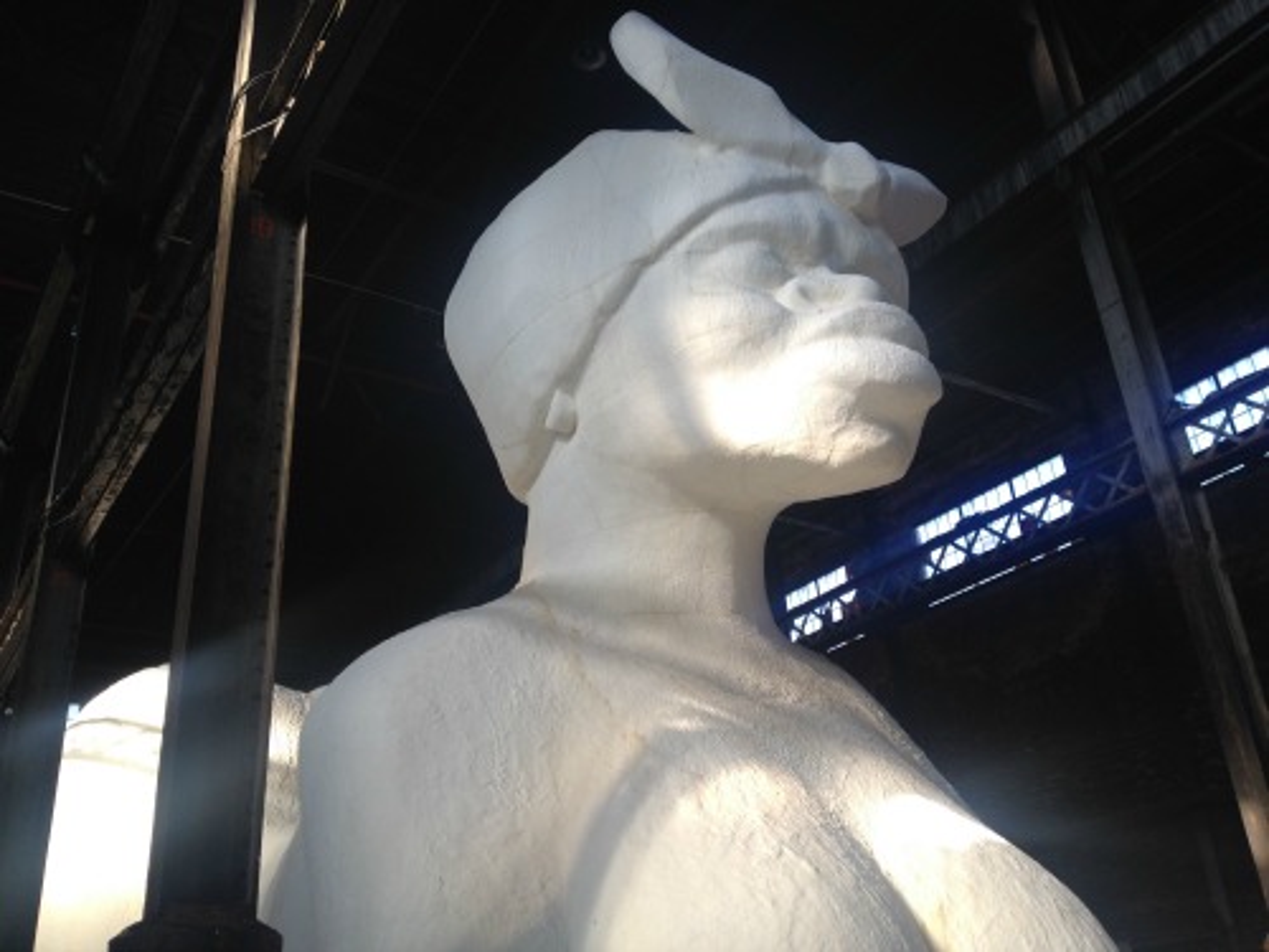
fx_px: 1283
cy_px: 476
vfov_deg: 40.7
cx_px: 634
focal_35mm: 35
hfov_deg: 52.6
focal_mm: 4.28
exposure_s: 1/137
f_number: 2.4
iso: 50
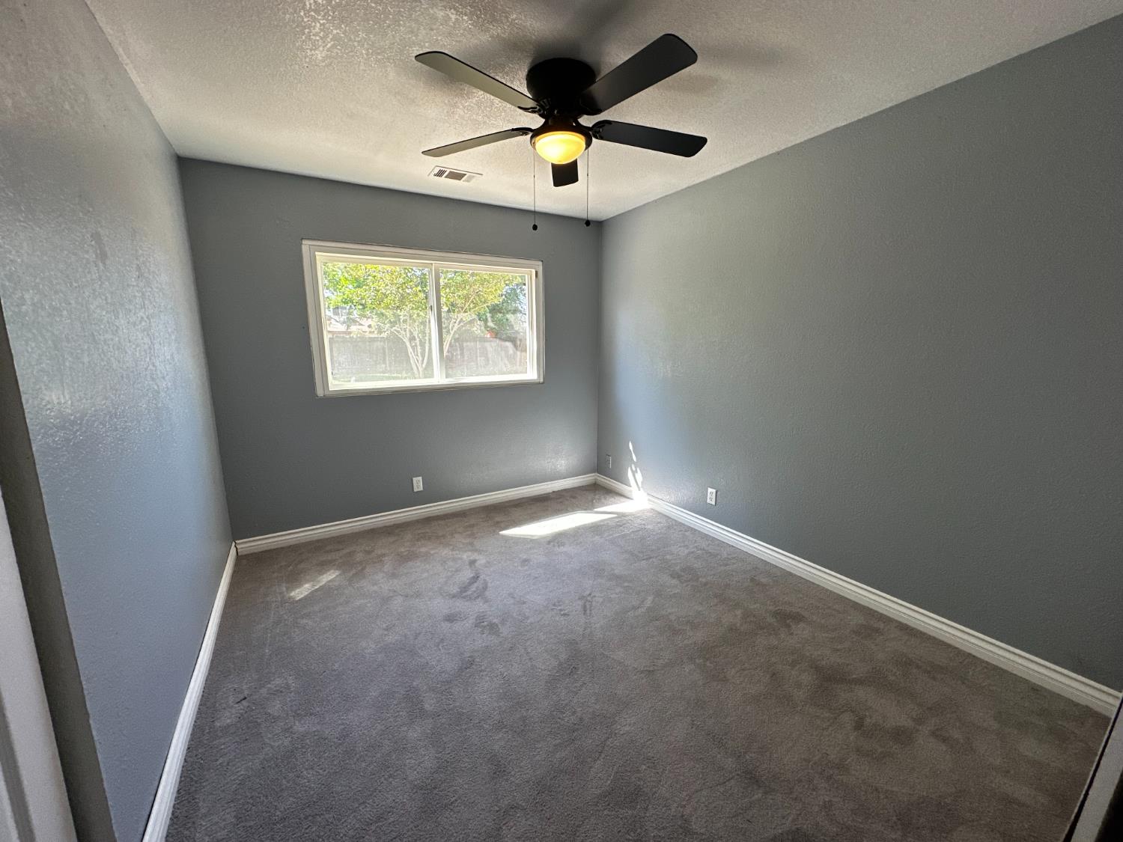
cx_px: 562
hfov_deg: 102.1
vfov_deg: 85.7
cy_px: 421
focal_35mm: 14
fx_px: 454
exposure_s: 1/120
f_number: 2.2
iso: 100
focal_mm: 2.22
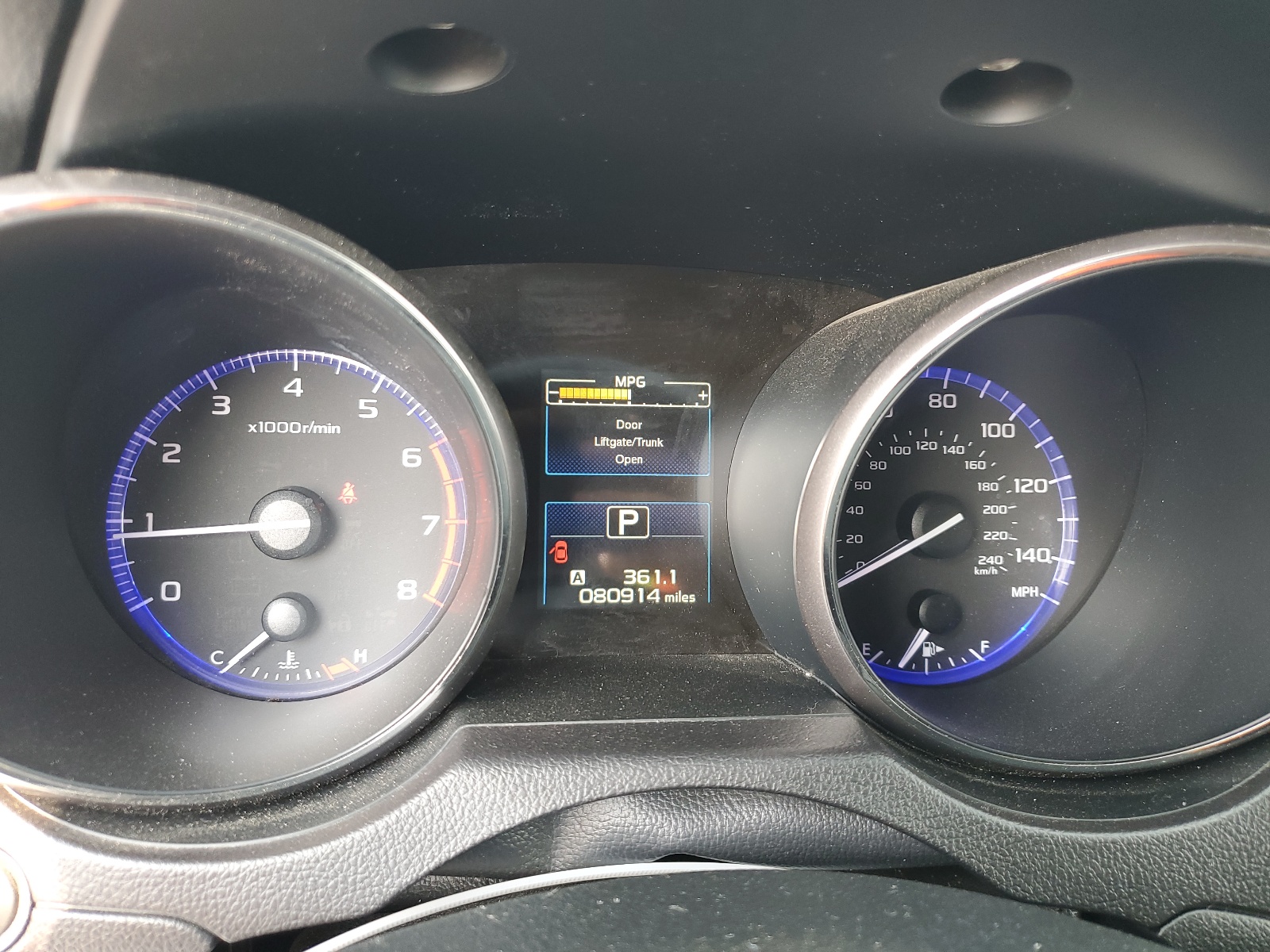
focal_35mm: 26
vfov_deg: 53.1
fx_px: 954
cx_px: 635
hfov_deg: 67.3
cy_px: 476
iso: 67
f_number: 1.5
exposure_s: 1/60.2
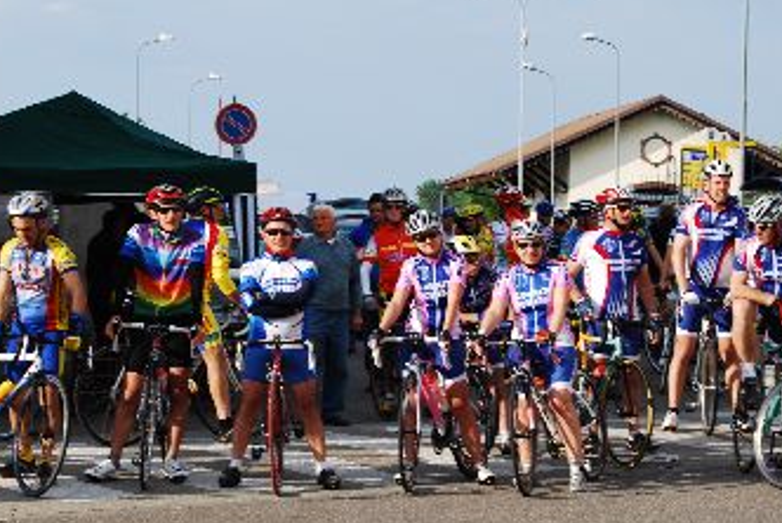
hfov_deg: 18.3
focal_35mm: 112
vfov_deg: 12.3
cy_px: 298
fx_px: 2428
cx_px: 382
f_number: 10
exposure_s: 1/160
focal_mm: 55
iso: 200
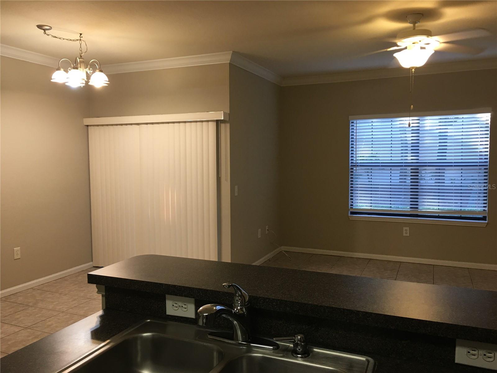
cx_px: 248
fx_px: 416
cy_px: 186
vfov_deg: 48.2
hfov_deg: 61.7
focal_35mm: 29
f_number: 2.2
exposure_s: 1/15
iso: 40
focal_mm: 4.15
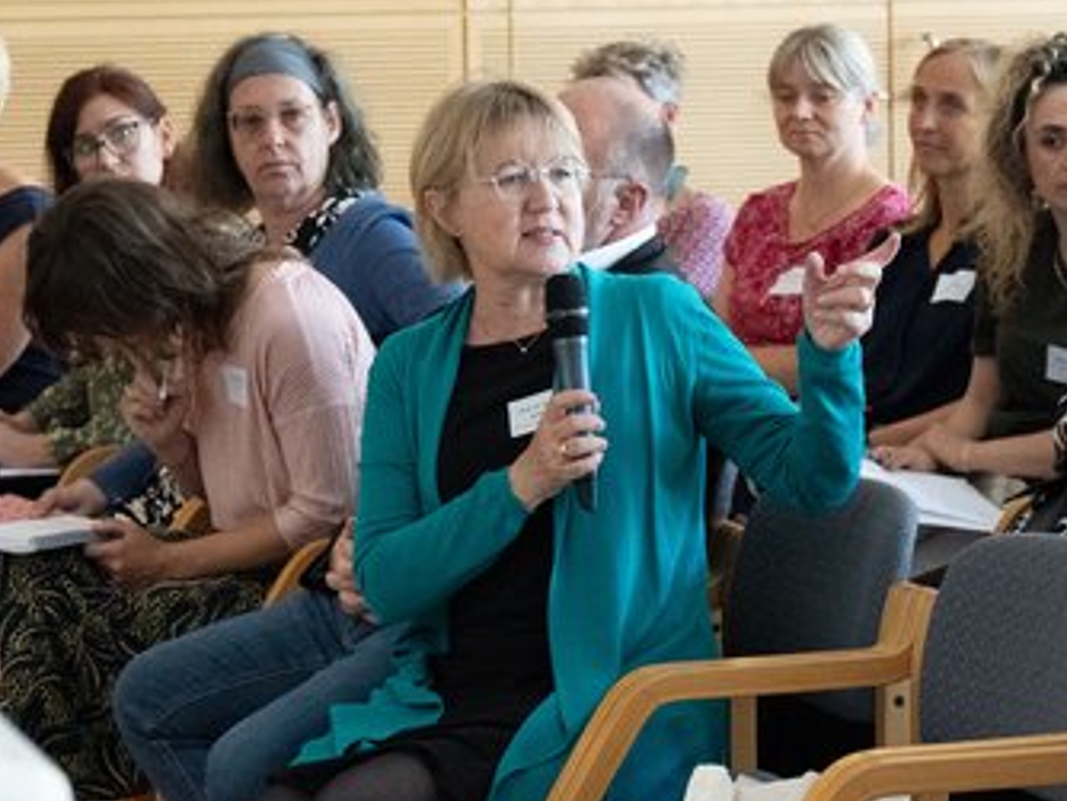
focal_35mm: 139
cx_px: 610
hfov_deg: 14.2
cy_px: 365
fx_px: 4288
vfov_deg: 10.7
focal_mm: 70
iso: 16000
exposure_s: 1/200
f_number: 5.6
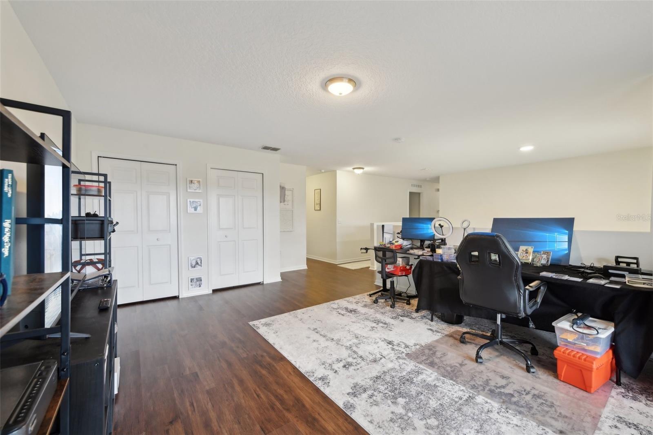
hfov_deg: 104.3
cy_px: 218
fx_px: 254
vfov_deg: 81.2
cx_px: 326
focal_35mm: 14
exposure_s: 1/5
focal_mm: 14
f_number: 8
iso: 400
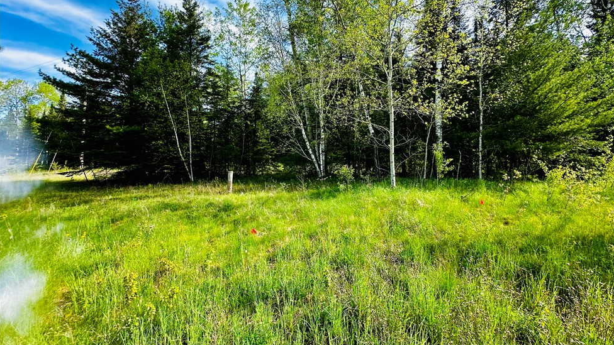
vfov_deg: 66.5
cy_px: 140
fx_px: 260
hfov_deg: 99.3
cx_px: 321
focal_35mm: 16
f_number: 2.2
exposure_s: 1/440
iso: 40
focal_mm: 2.22
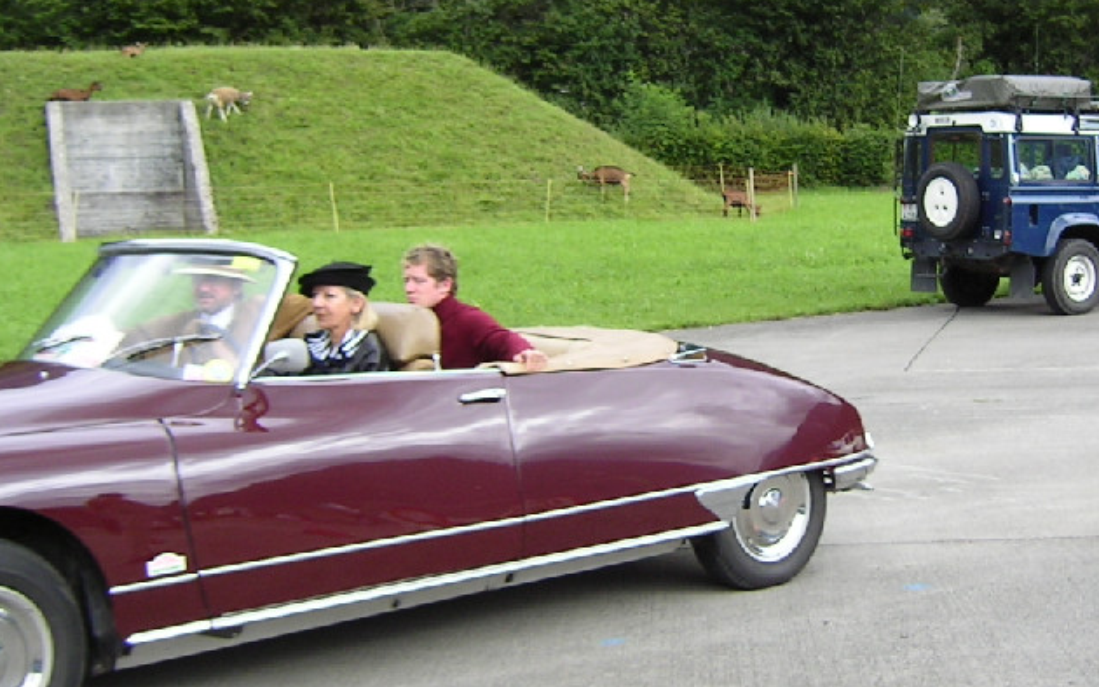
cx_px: 736
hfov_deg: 32.7
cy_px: 354
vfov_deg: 21.0
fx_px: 1857
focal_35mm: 62
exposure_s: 1/241
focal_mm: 5.7
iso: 50
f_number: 2.8
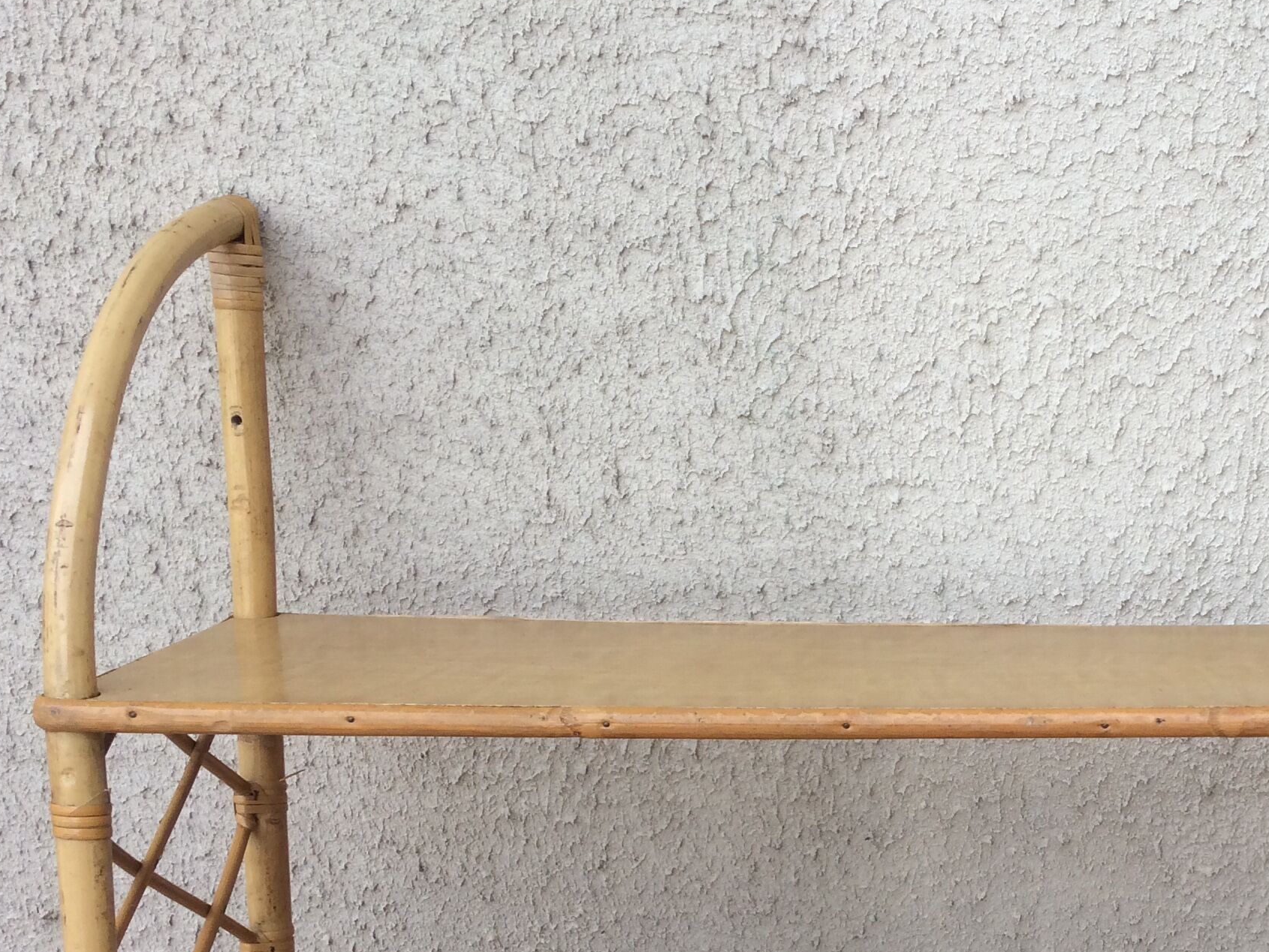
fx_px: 2053
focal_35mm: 56
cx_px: 1060
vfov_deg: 25.7
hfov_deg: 33.1
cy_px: 729
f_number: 2.2
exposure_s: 1/186
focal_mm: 4.15
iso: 32
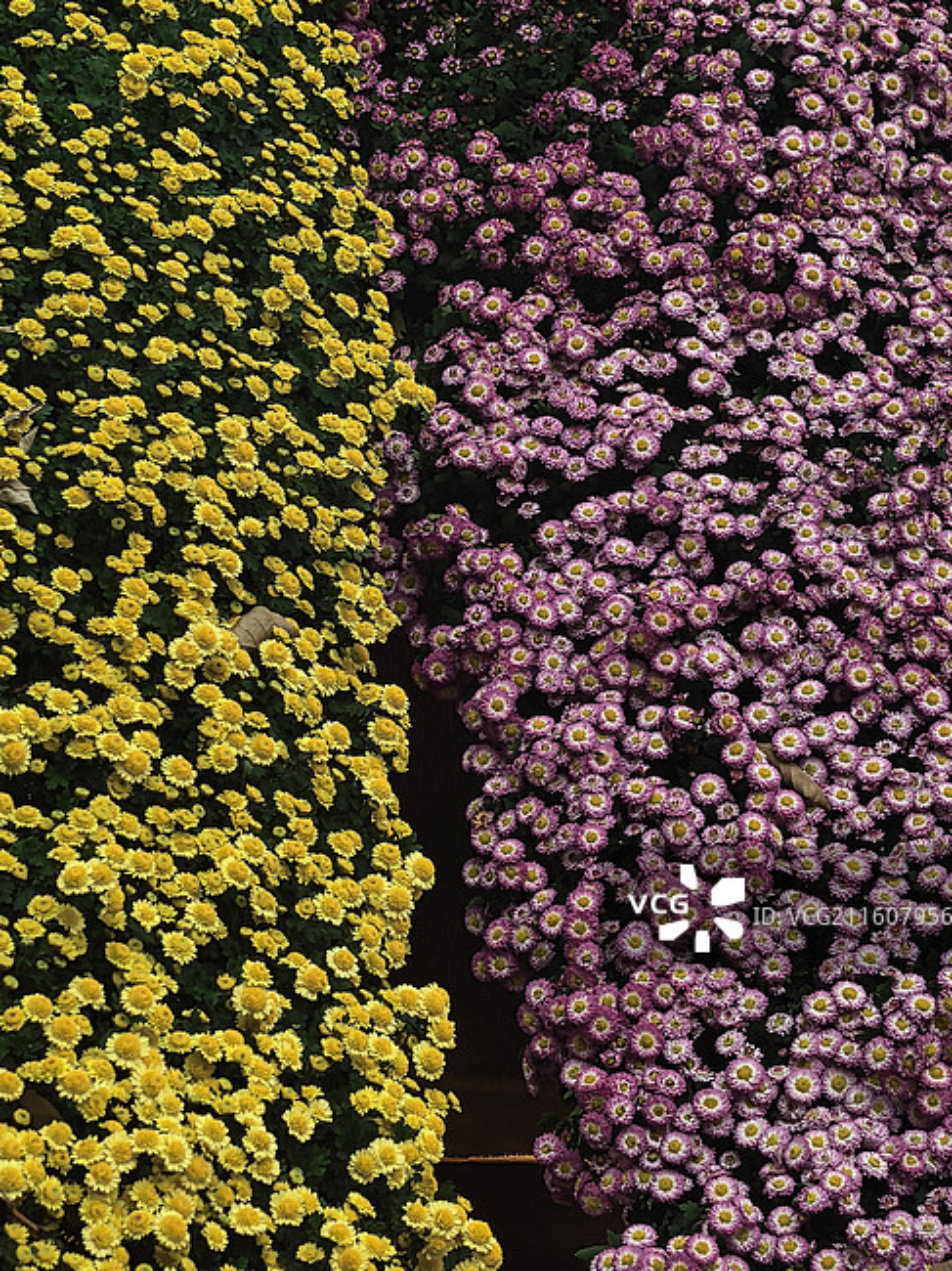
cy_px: 542
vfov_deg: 16.8
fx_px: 4293
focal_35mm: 117
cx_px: 448
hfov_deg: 12.7
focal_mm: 15
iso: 500
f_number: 2.1
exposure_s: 1/641
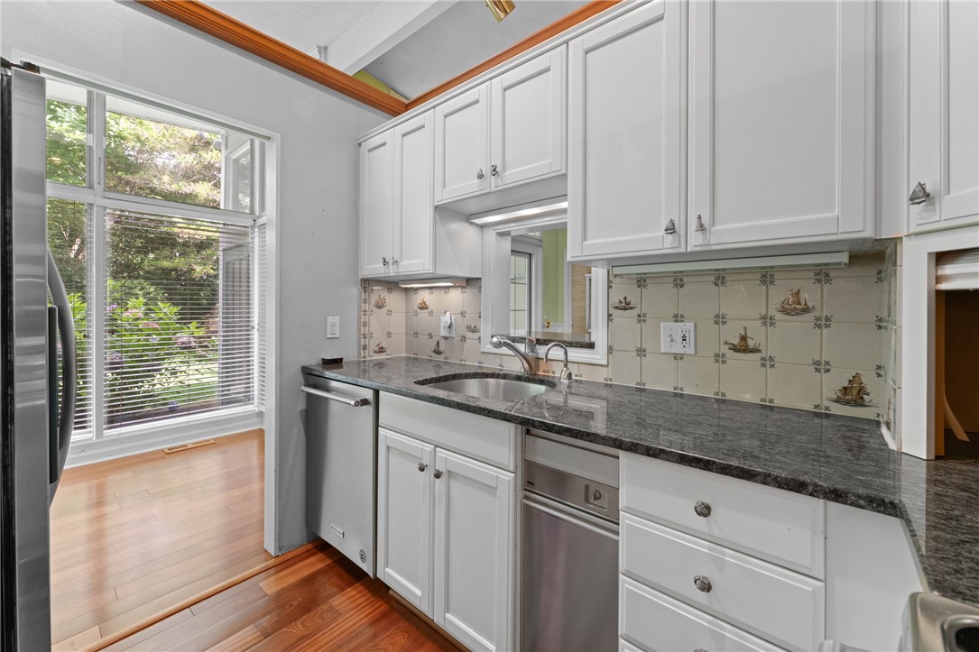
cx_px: 490
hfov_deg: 104.3
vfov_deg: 81.2
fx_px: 381
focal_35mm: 14
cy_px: 326
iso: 3200
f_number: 9
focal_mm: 14
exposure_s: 1/6
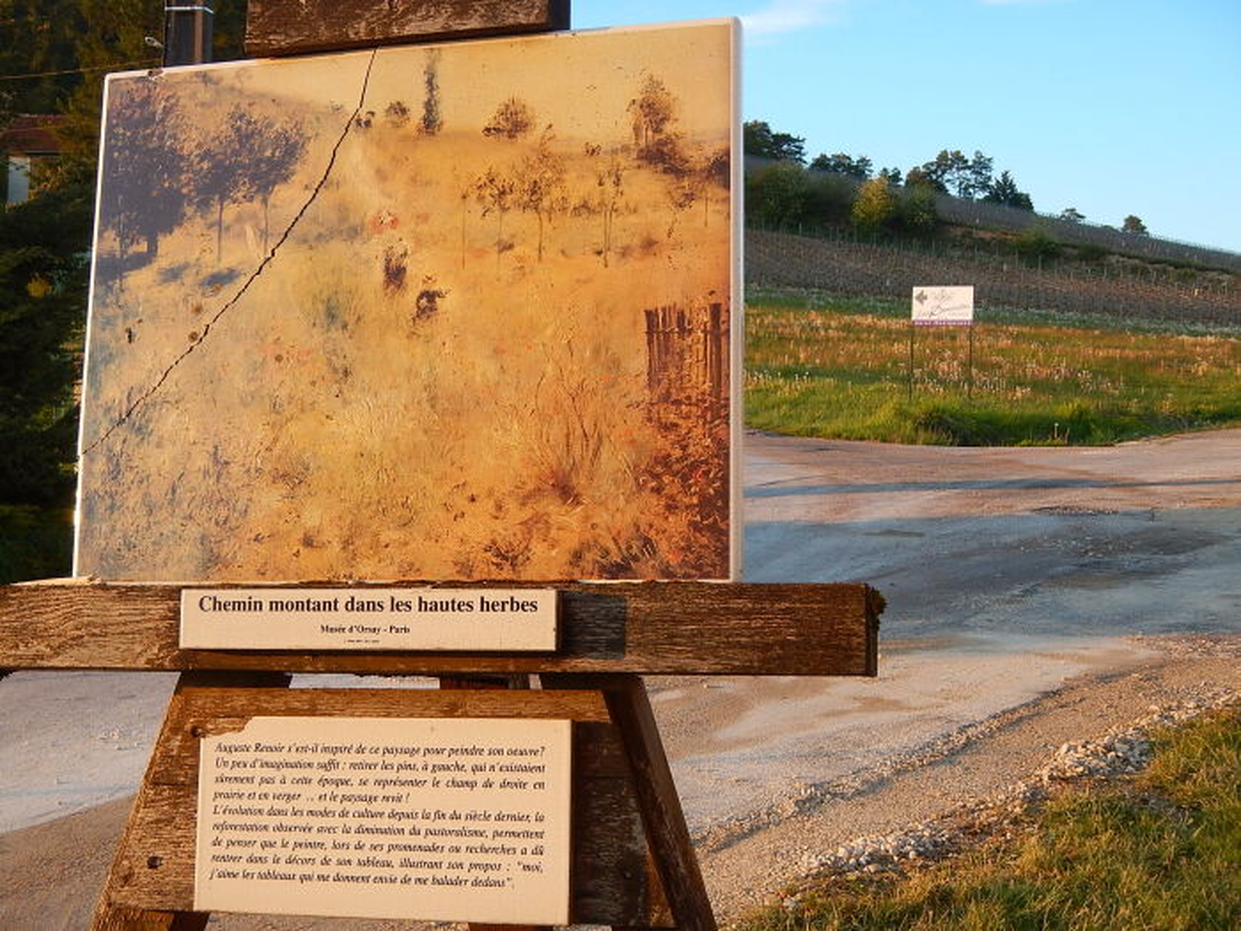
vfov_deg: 30.9
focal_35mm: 47
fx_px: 1685
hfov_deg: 40.4
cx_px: 620
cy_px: 466
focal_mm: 8.4
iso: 125
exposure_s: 1/160
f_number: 4.1
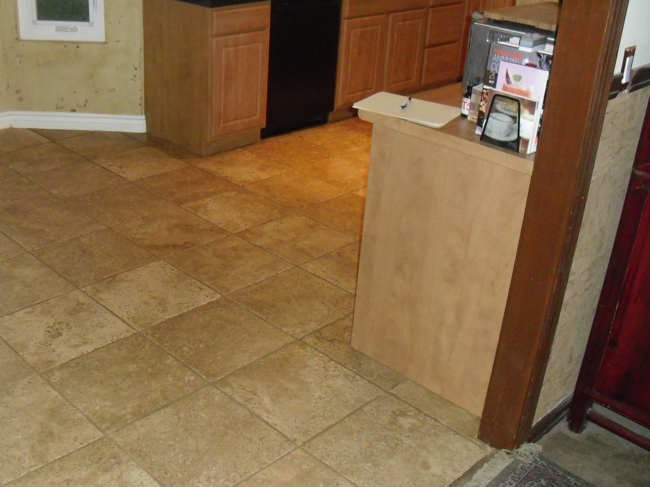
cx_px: 263
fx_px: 826
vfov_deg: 32.9
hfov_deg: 42.8
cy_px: 232
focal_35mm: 44
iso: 400
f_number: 3.1
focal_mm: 6.3
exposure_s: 1/60
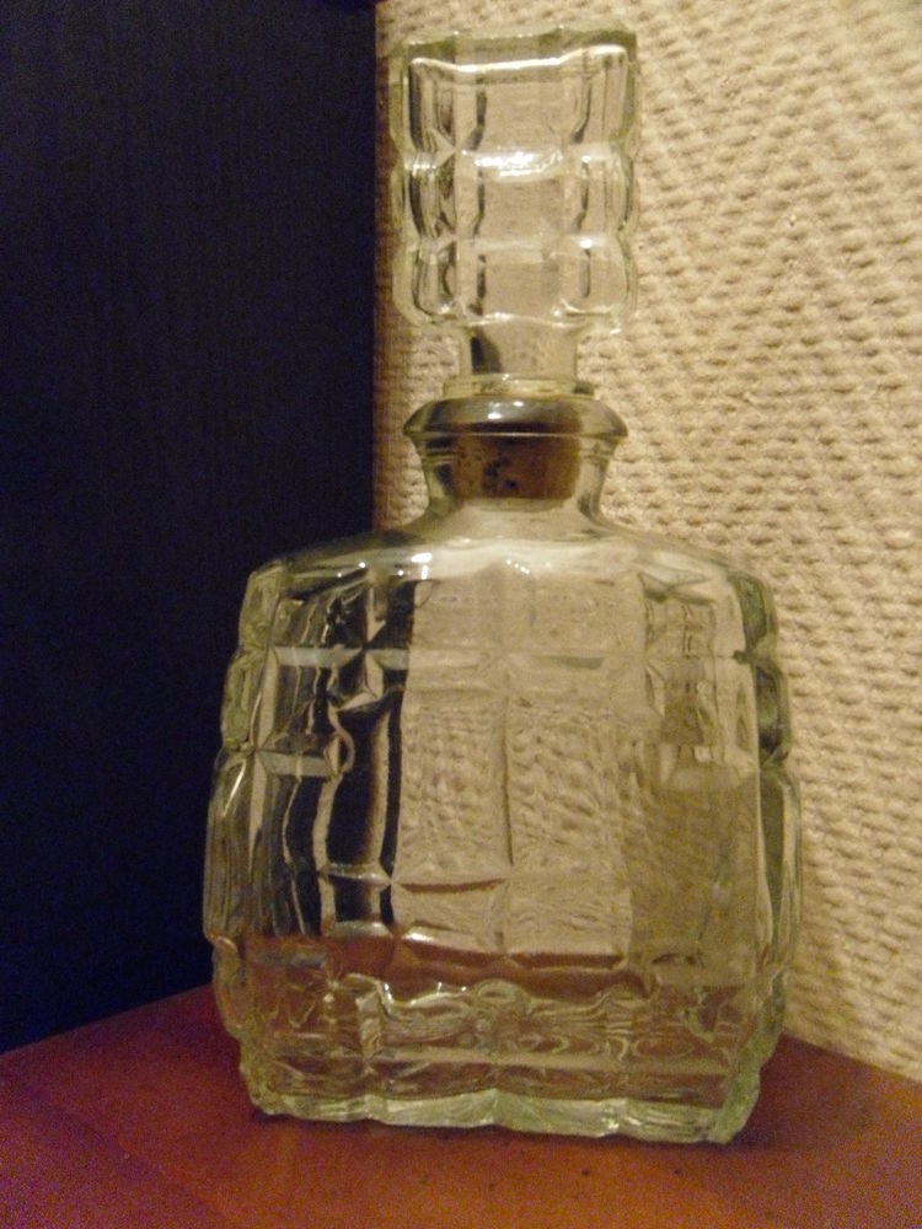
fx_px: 1243
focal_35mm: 35
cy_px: 614
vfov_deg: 52.6
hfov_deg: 40.7
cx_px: 461
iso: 800
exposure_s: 1/8
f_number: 3.5
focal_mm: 6.3
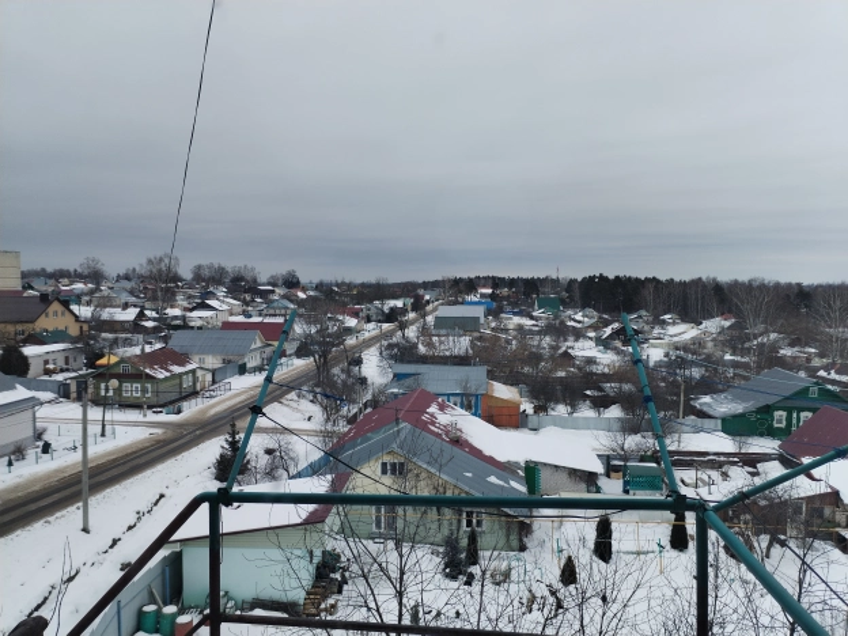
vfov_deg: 48.2
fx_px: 710
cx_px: 424
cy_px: 318
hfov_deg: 61.7
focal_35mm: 29
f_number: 1.8
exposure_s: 1/256
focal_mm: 4.75
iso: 100
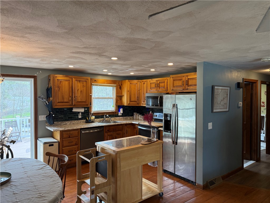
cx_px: 135
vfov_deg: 56.8
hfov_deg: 71.6
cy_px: 102
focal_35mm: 24
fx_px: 187
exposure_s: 1/216
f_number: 1.78
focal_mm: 6.76
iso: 200
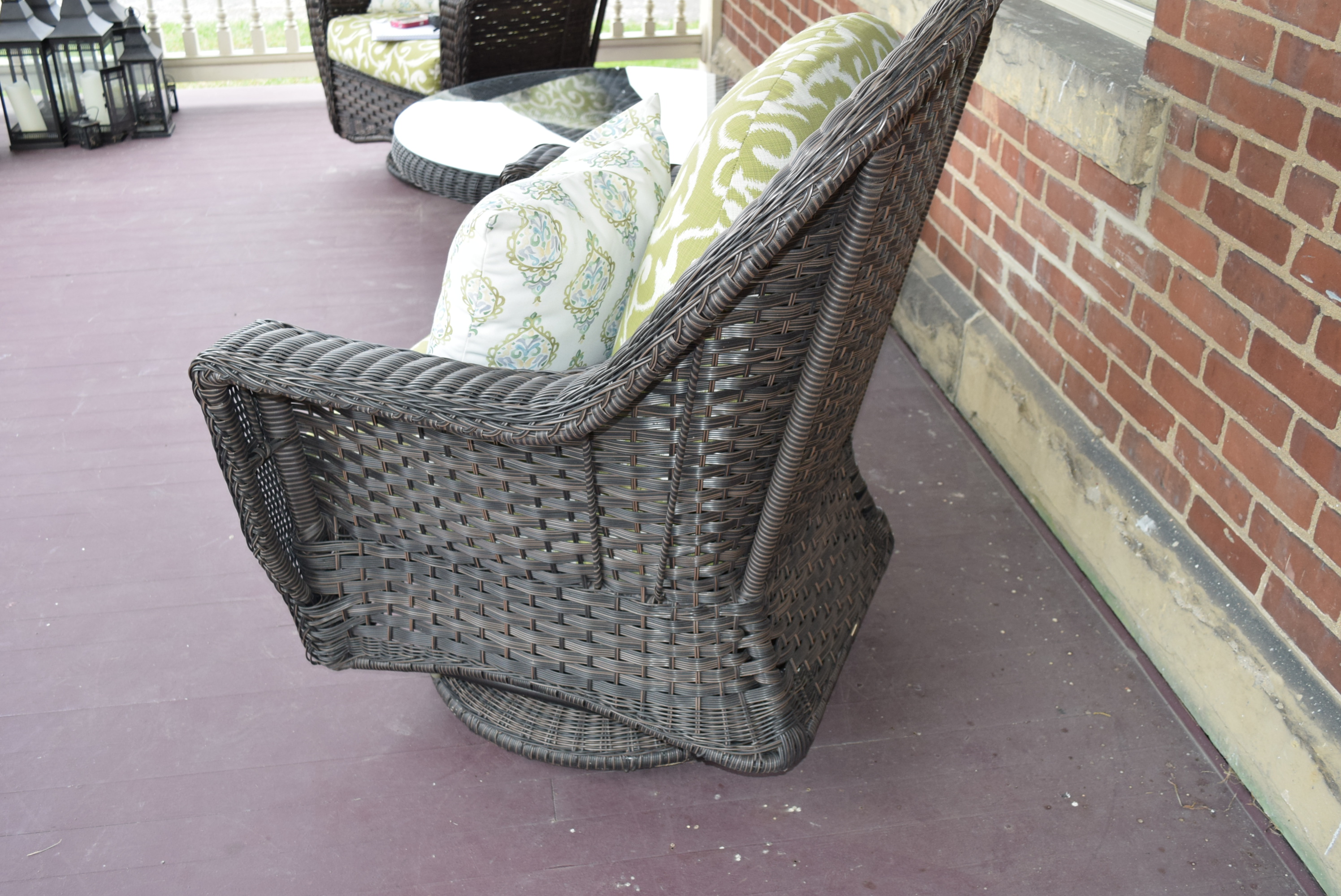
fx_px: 1286
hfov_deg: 55.1
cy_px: 448
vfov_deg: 38.4
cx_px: 670
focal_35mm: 34
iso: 640
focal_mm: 23
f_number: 5.6
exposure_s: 1/125
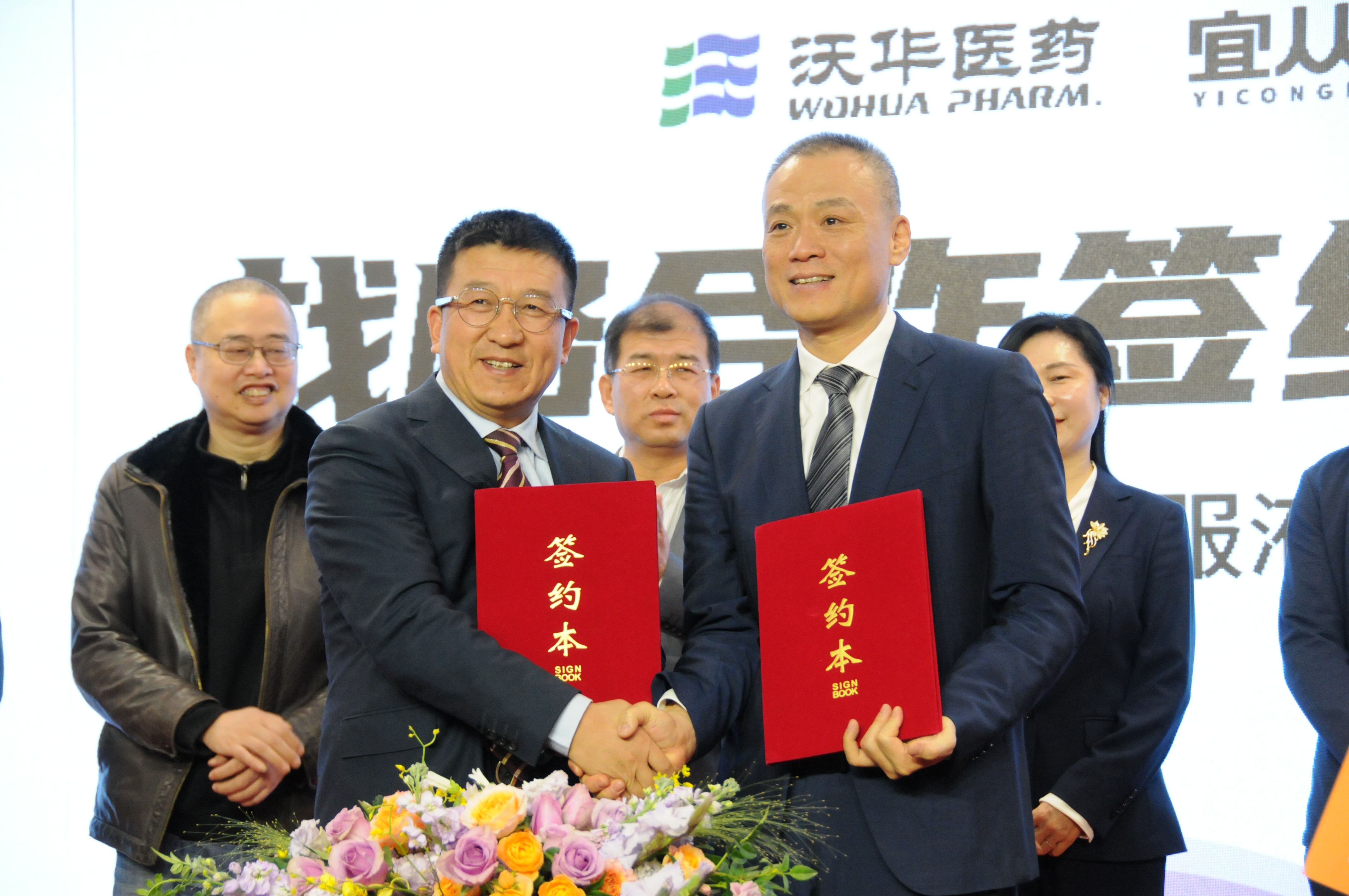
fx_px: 3649
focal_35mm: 98
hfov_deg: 20.9
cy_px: 448
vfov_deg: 14.0
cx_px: 674
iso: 1600
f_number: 5.6
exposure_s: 1/125
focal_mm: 65
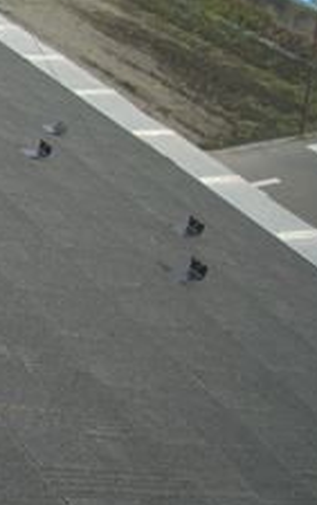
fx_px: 1186
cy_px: 220
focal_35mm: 86
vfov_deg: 24.1
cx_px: -191
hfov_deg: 14.0
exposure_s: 1/125
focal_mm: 7.9
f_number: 2.8
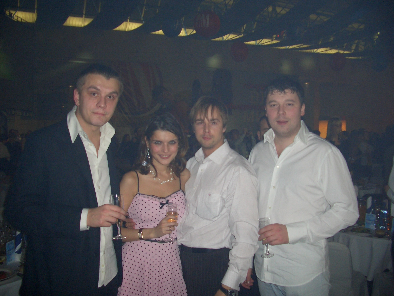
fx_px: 398
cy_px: 148
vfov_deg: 40.7
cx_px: 197
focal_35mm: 35
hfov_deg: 52.6
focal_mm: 5.8
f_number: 2.6
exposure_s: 1/60
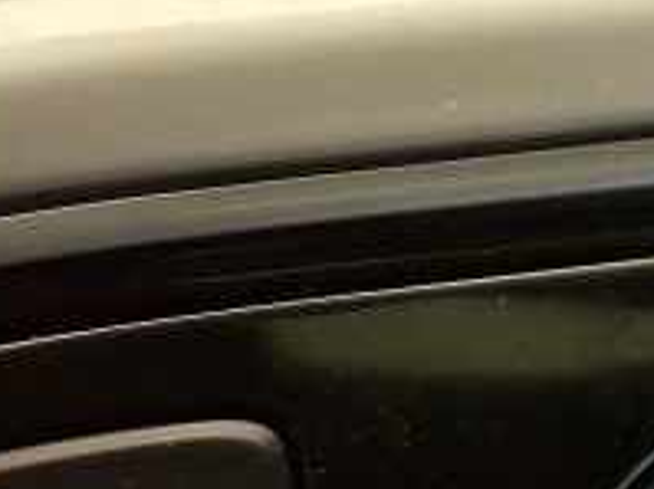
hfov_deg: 12.2
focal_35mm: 128
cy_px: -714
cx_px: 1581
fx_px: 2417
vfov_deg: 10.0
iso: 200
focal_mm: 4.69
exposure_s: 1/100
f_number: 1.8
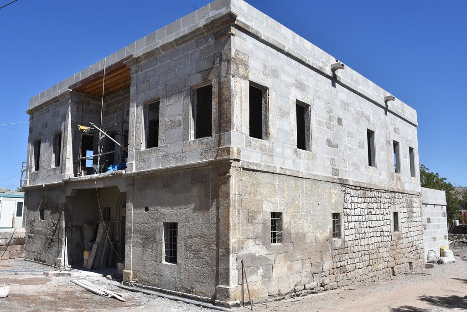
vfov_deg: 47.9
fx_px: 350
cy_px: 156
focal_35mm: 27
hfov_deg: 67.4
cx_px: 234
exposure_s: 1/500
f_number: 8
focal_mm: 18
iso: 180
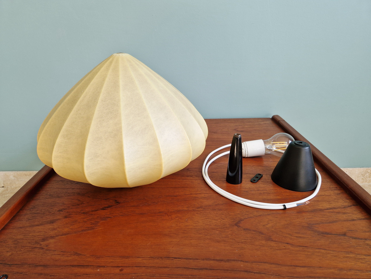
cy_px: 140
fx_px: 247
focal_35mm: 23
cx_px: 186
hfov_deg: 73.9
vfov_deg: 58.9
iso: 160
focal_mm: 5.4
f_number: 1.8
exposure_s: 1/180
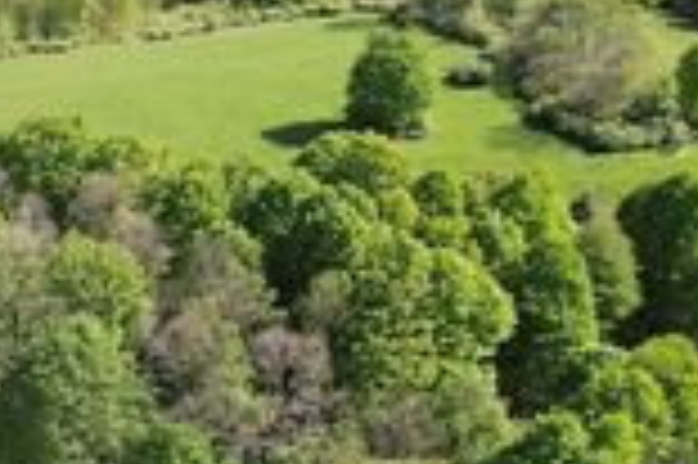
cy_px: 421
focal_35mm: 61
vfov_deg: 21.7
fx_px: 1181
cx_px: 5
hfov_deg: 30.6
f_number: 2.8
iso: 100
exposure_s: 1/640
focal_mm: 8.38
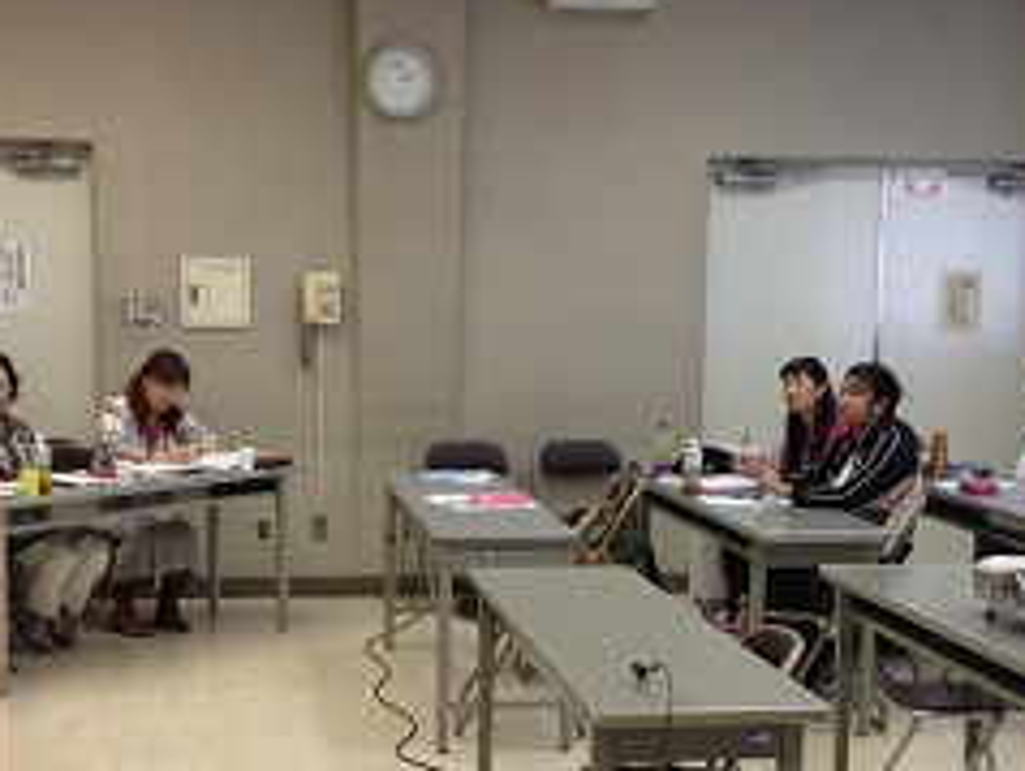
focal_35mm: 68
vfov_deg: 21.5
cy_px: 564
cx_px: 487
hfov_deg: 28.5
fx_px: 2016
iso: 50
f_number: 2.4
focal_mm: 4.12
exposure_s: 1/24
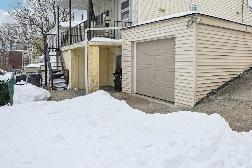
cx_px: 170
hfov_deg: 63.7
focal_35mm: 28
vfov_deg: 44.9
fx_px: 196
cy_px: 43
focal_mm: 16
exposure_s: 1/80
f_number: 9
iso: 100
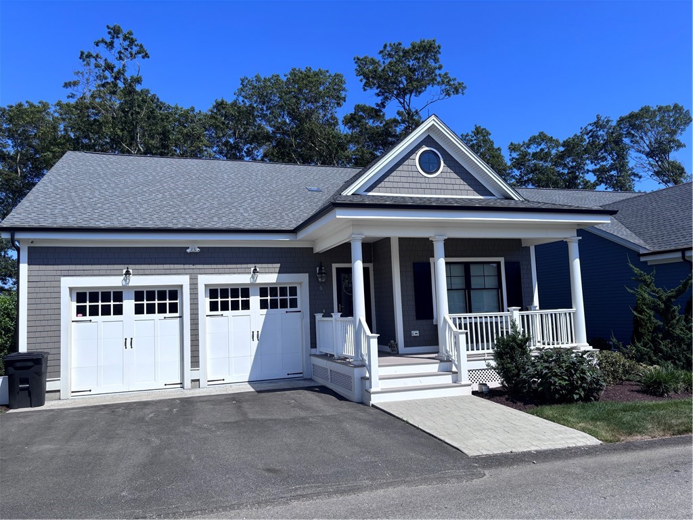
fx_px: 521
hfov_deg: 67.3
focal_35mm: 26
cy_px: 260
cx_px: 346
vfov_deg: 53.1
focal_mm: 5.96
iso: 50
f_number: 1.6
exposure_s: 1/4630
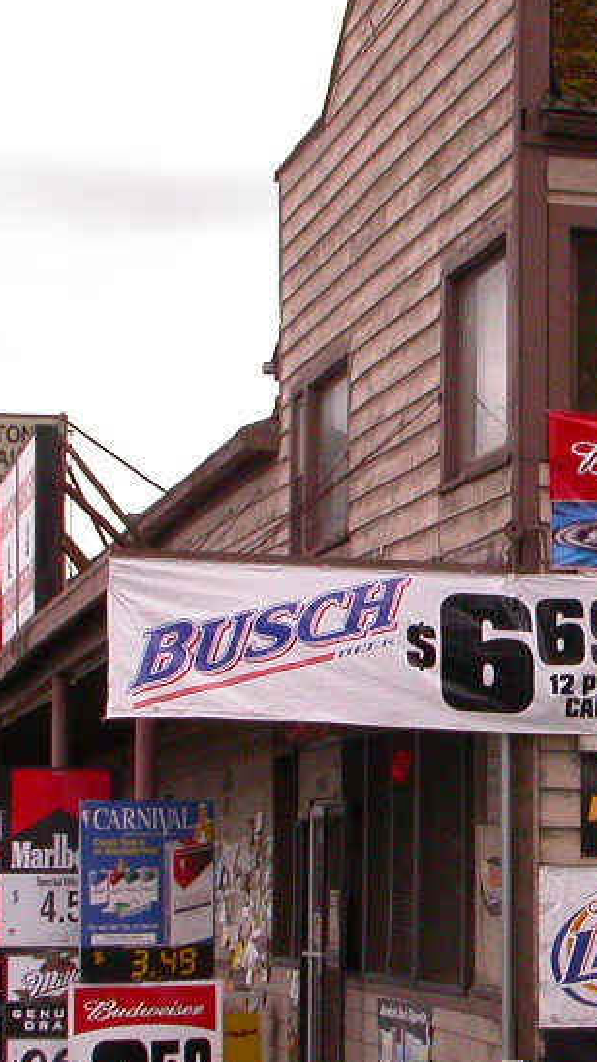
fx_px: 4815
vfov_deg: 12.6
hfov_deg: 7.0
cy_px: 688
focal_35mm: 171
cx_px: 797
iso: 400
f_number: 6.5
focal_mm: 17.5
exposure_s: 1/514
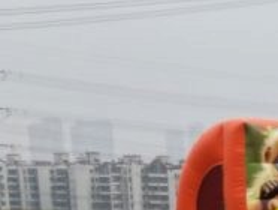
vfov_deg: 9.9
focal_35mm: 132
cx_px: 418
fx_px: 1061
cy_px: 501
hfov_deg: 14.0
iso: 120
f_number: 1.7
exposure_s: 1/1250
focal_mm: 6.72
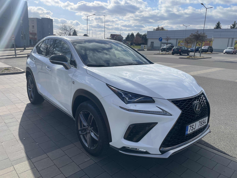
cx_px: 118
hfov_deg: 67.3
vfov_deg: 53.1
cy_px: 89
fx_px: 178
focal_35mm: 26
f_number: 1.6
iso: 32
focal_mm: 4.2
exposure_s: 1/4464
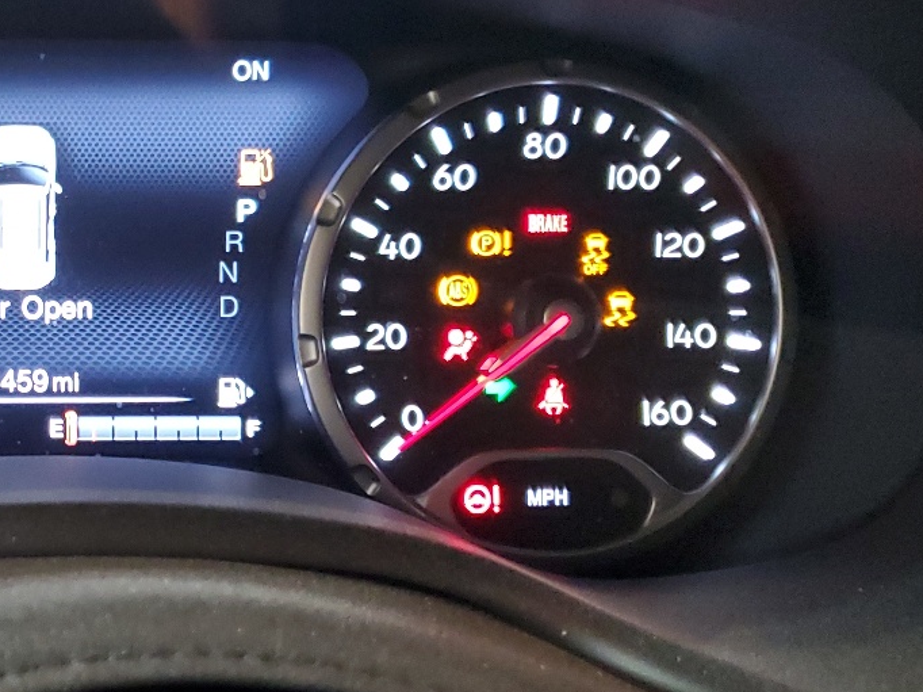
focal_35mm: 61
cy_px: 344
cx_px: 8
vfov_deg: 24.0
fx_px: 1626
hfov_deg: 29.7
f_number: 1.5
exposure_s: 1/24
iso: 337
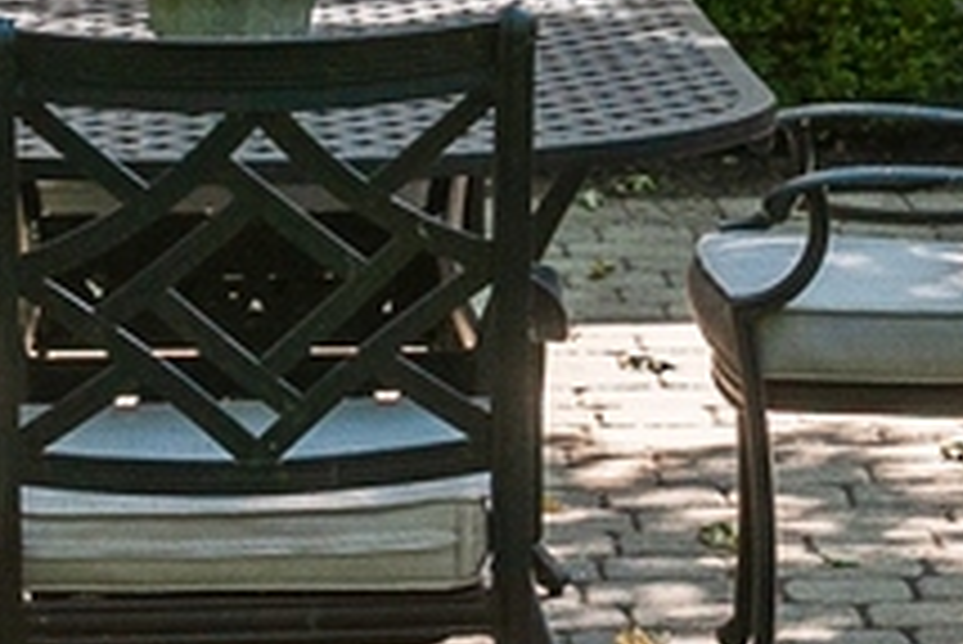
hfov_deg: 7.7
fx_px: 7093
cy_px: -1045
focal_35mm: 265
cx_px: 151
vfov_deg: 5.0
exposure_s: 1/250
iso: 200
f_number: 8
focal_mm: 35
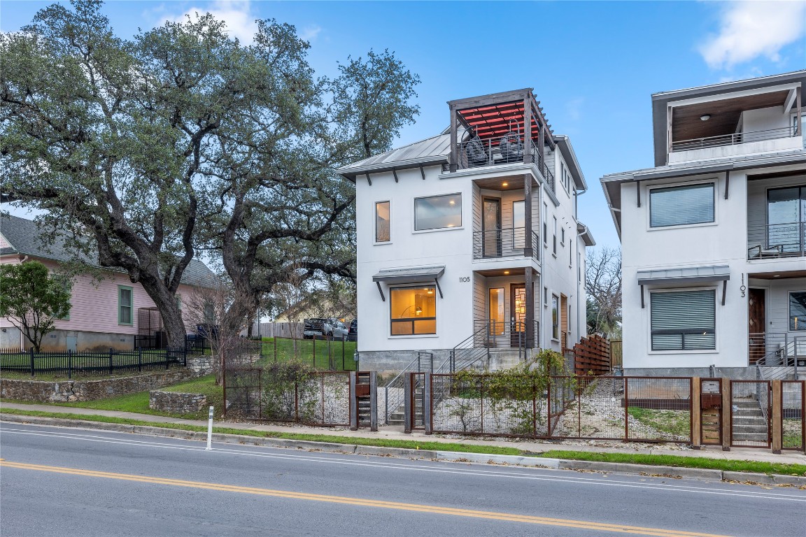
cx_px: 403
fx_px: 604
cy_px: 268
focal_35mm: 27
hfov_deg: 67.4
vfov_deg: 47.9
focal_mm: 27
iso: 125
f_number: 8
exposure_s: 1/2
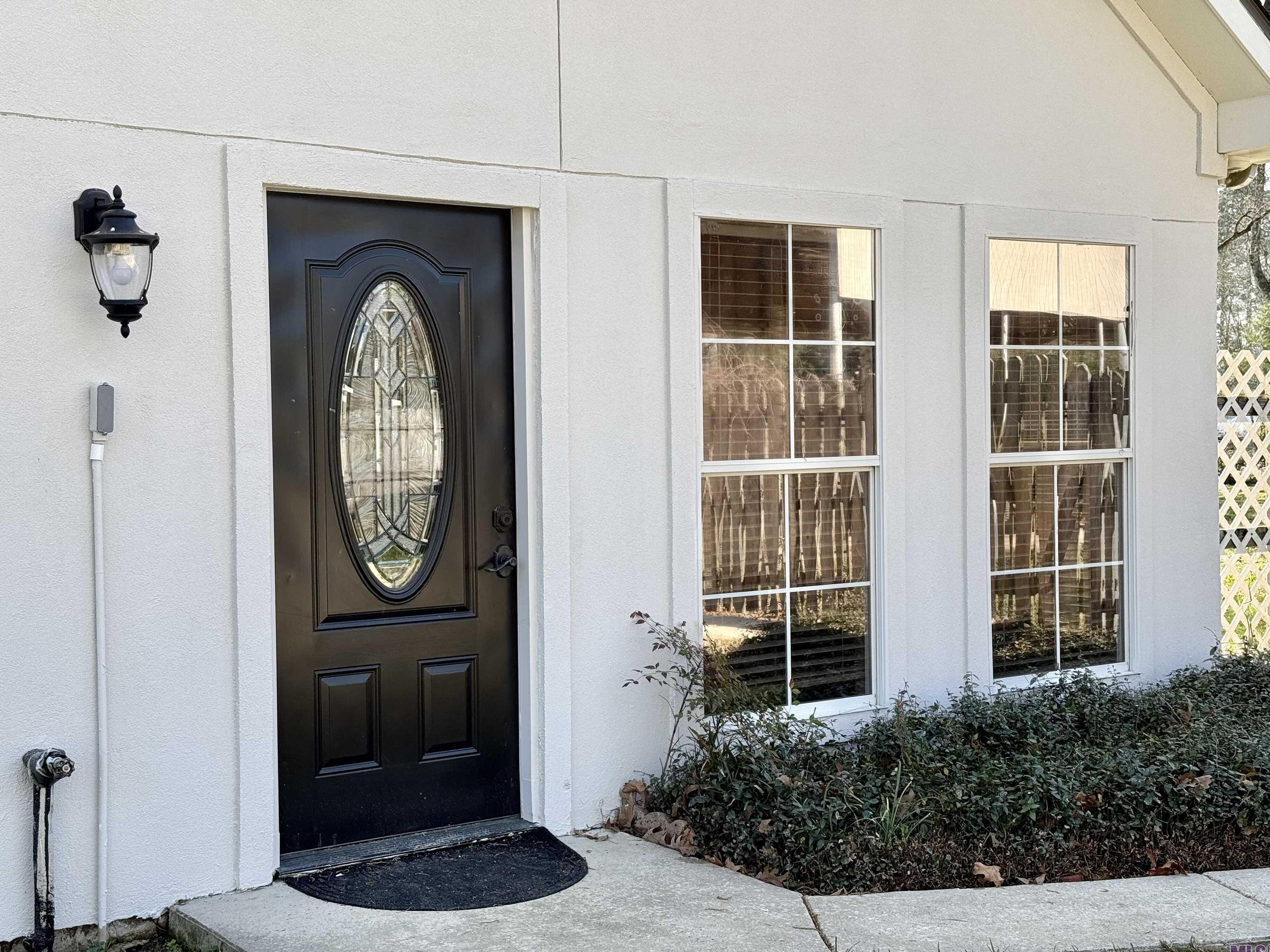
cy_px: 484
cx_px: 644
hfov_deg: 38.9
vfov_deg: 29.7
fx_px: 1798
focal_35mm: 49
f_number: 1.78
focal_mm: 6.76
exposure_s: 1/951
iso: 80
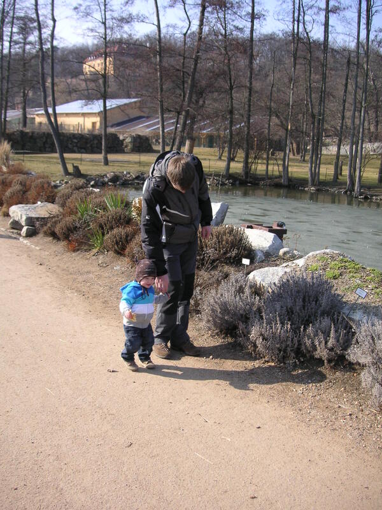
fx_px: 544
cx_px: 191
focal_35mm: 37
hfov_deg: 38.7
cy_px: 255
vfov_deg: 50.1
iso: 50
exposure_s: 1/750
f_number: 2.8
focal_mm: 6.1
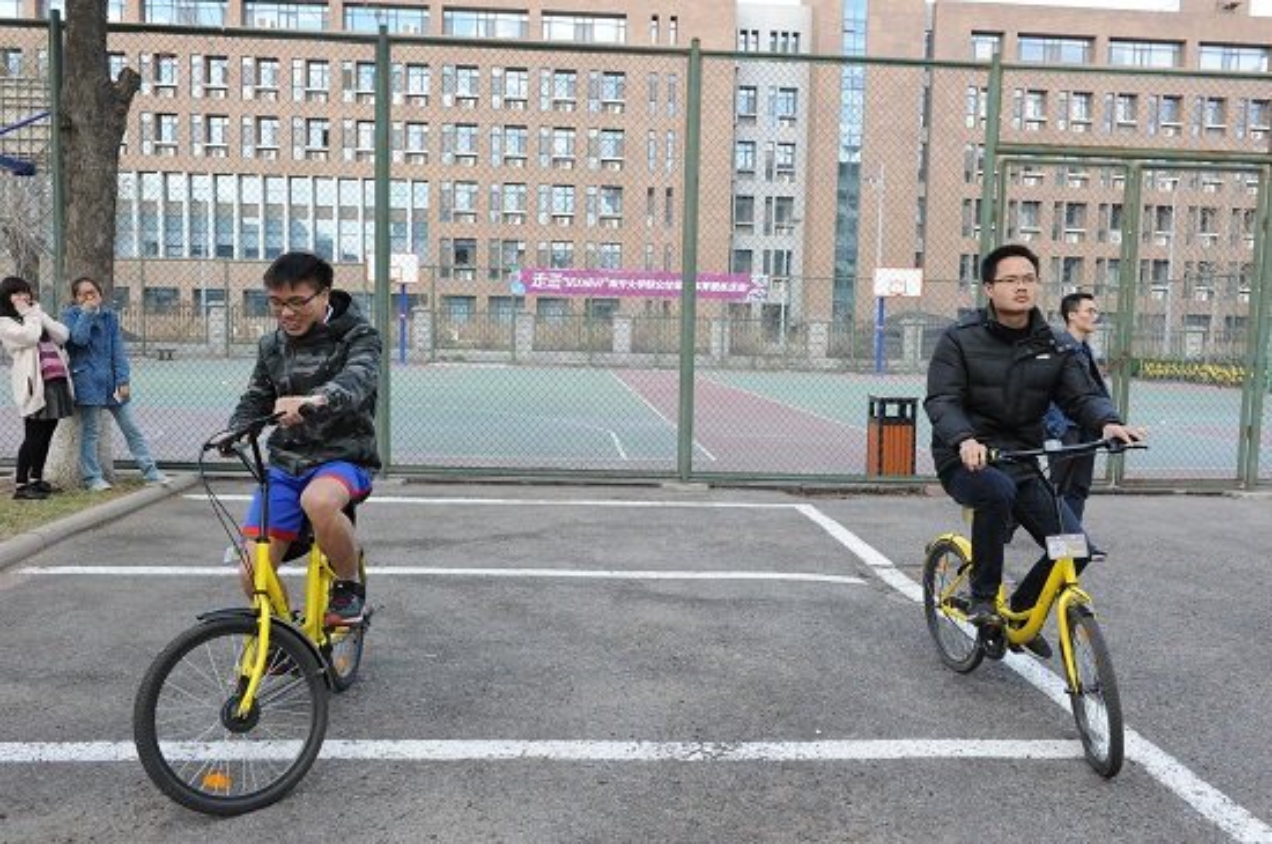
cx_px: 636
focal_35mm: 31
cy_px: 422
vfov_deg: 42.2
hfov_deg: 60.4
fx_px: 1094
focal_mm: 31
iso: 2500
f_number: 11
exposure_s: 1/500
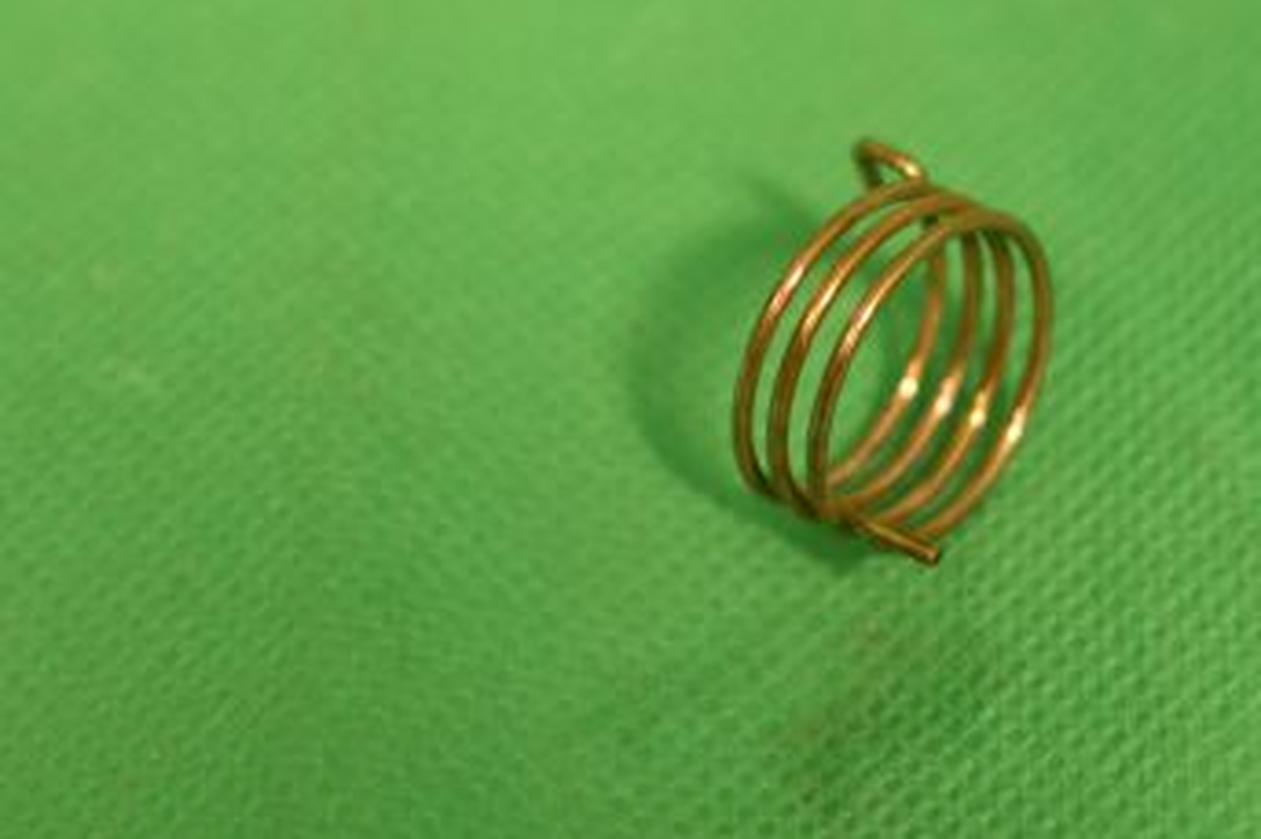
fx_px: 5037
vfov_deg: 9.5
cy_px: 289
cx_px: 982
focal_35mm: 144
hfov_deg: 14.2
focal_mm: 55
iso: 180
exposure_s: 1/60
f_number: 5.6
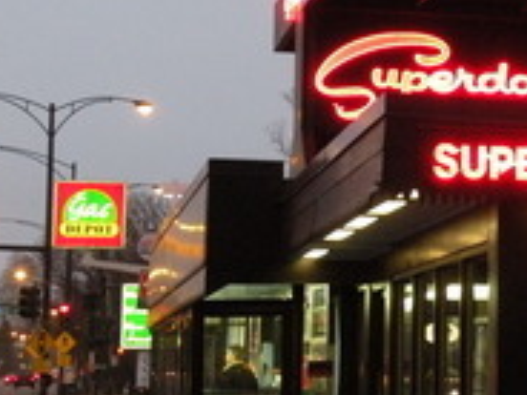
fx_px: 1736
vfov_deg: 13.0
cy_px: 113
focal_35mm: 114
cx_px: 673
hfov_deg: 16.4
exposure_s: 1/63.1
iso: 400
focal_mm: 7.4
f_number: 3.2
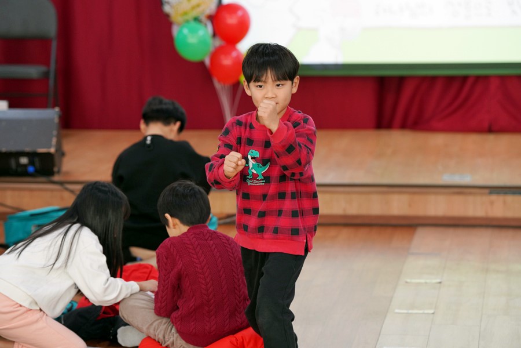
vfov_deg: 9.9
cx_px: 260
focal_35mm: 139
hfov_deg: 14.8
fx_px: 2011
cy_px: 174
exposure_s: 1/160
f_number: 4
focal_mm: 139
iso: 1000
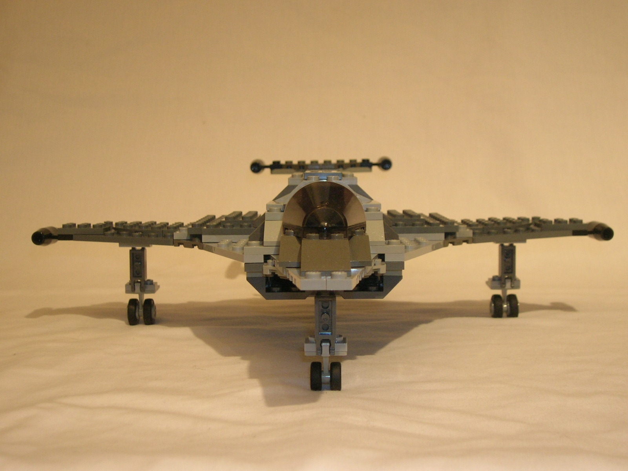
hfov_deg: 41.2
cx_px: 314
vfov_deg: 31.5
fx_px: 835
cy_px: 236
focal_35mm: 46
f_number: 3.2
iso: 124
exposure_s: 1/27.6
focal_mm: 7.7
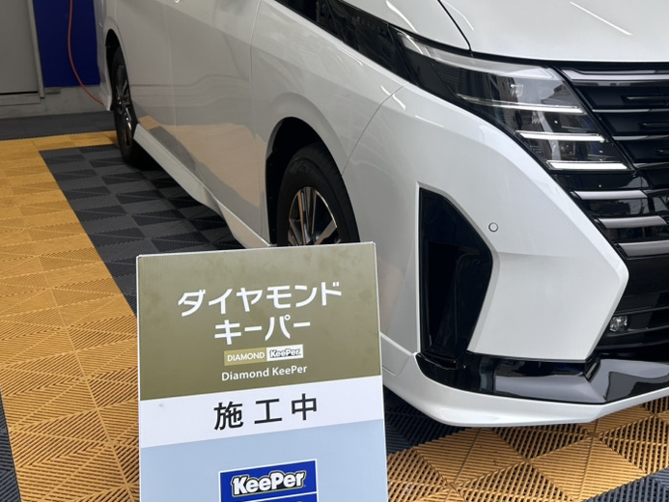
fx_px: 870
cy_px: 172
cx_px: 522
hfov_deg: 40.6
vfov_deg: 32.0
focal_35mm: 45
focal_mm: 5.7
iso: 50
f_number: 1.5
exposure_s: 1/371
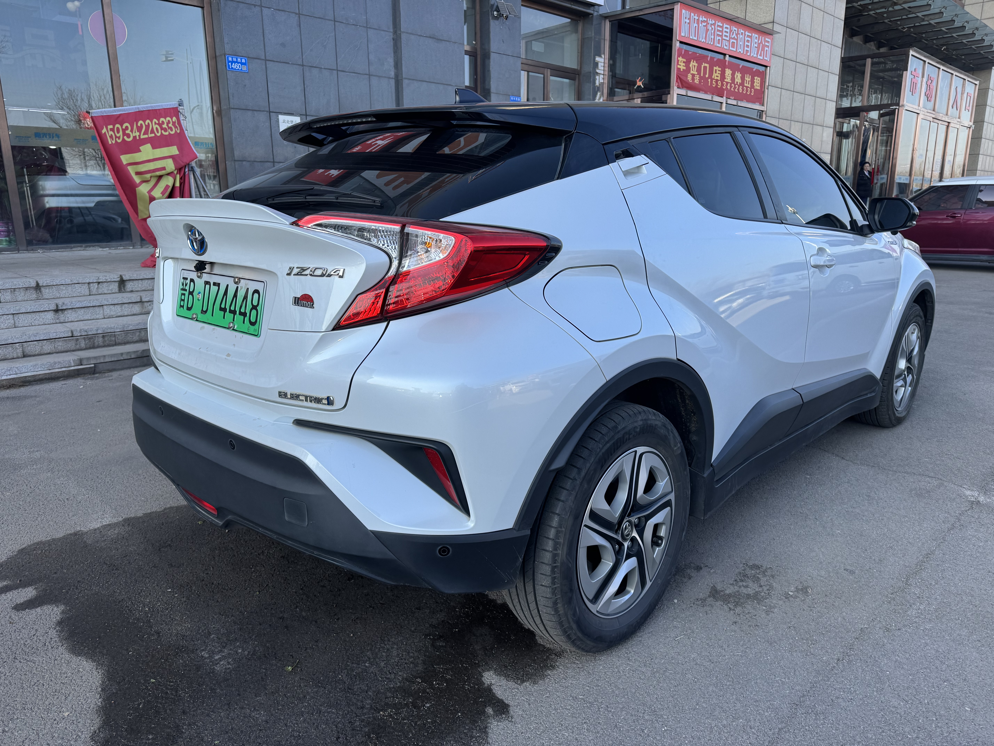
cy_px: 373
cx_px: 497
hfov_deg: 71.6
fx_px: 689
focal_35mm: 24
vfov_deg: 56.8
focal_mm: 6.76
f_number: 1.78
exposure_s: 1/1311
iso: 80
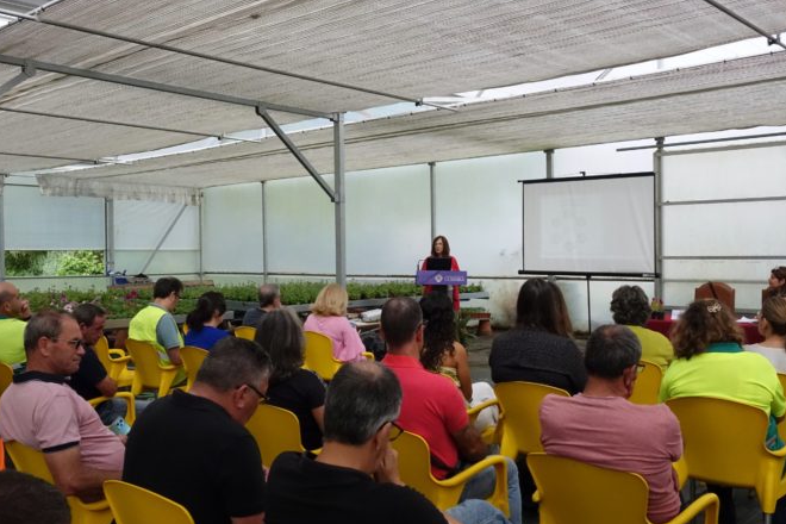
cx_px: 366
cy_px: 263
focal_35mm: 36
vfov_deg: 36.9
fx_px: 786
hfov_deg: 53.1
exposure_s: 1/2000
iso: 2000
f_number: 5.6
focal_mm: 12.03
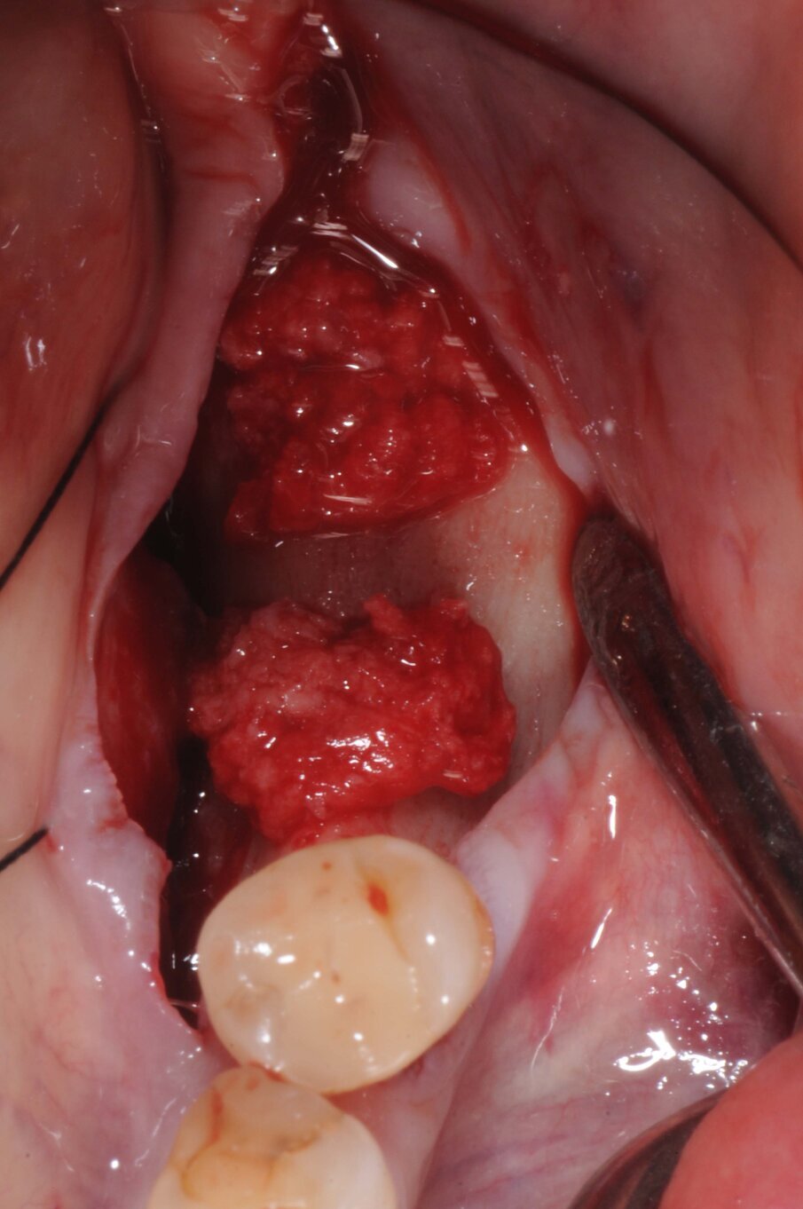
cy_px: 604
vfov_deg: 13.1
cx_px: 402
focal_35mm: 158
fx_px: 5281
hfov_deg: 8.7
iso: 200
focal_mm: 105
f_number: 32
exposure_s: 1/60
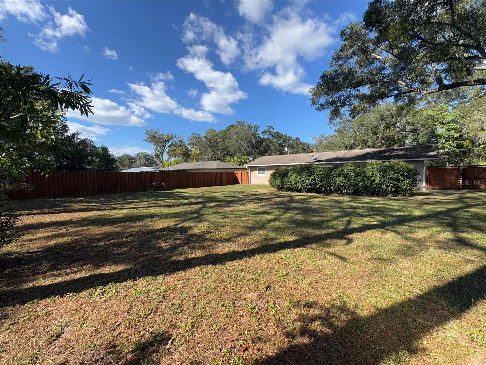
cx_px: 243
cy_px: 182
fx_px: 197
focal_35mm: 14
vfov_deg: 85.7
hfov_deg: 102.1
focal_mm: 2.22
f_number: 2.2
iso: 40
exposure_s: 1/932
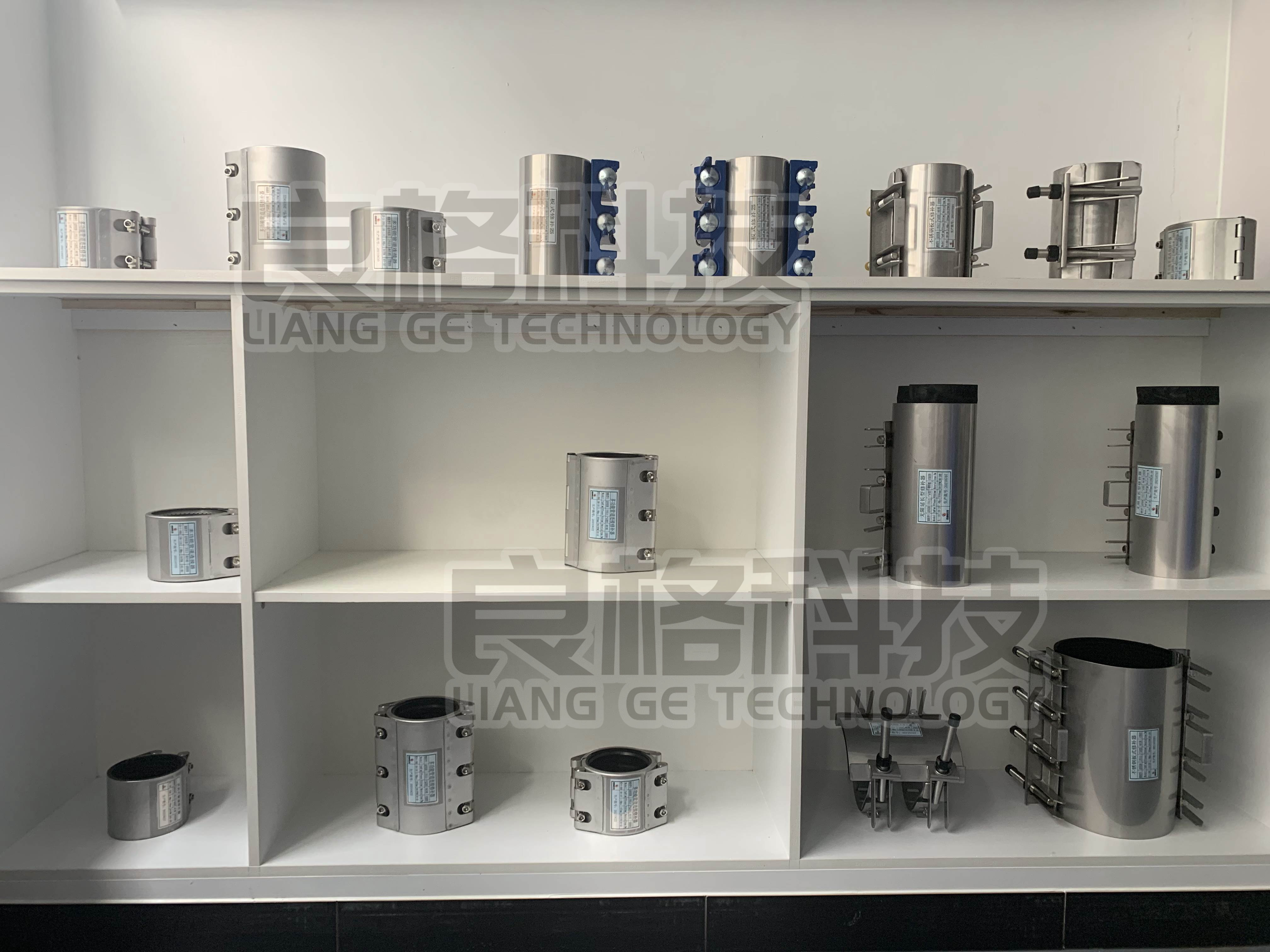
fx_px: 954
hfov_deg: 67.3
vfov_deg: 53.1
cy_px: 476
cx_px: 635
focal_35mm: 26
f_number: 1.8
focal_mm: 4.25
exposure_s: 1/77
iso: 100
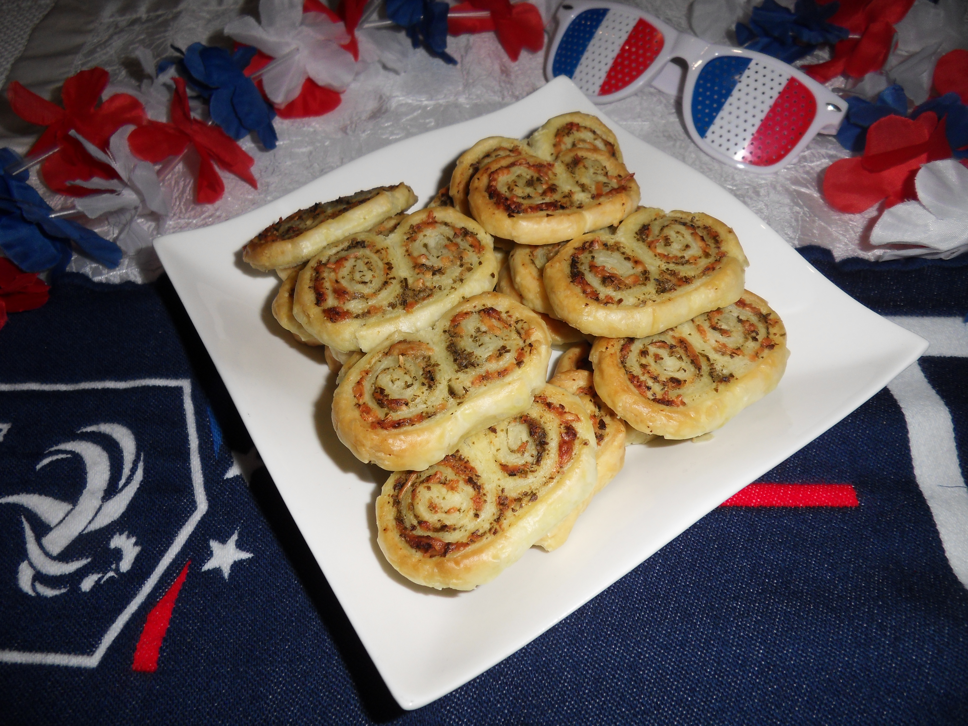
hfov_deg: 71.6
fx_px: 671
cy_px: 363
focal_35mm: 24
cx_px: 484
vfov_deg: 56.8
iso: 100
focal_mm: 4.2
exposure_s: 1/30
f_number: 7.5
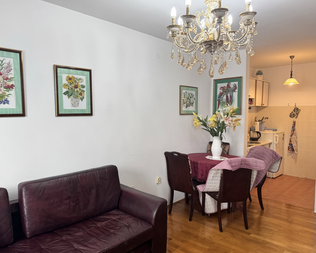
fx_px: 243
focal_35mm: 26
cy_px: 130
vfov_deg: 54.9
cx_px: 153
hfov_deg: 66.0
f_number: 1.78
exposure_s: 1/100
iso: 200
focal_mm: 6.76
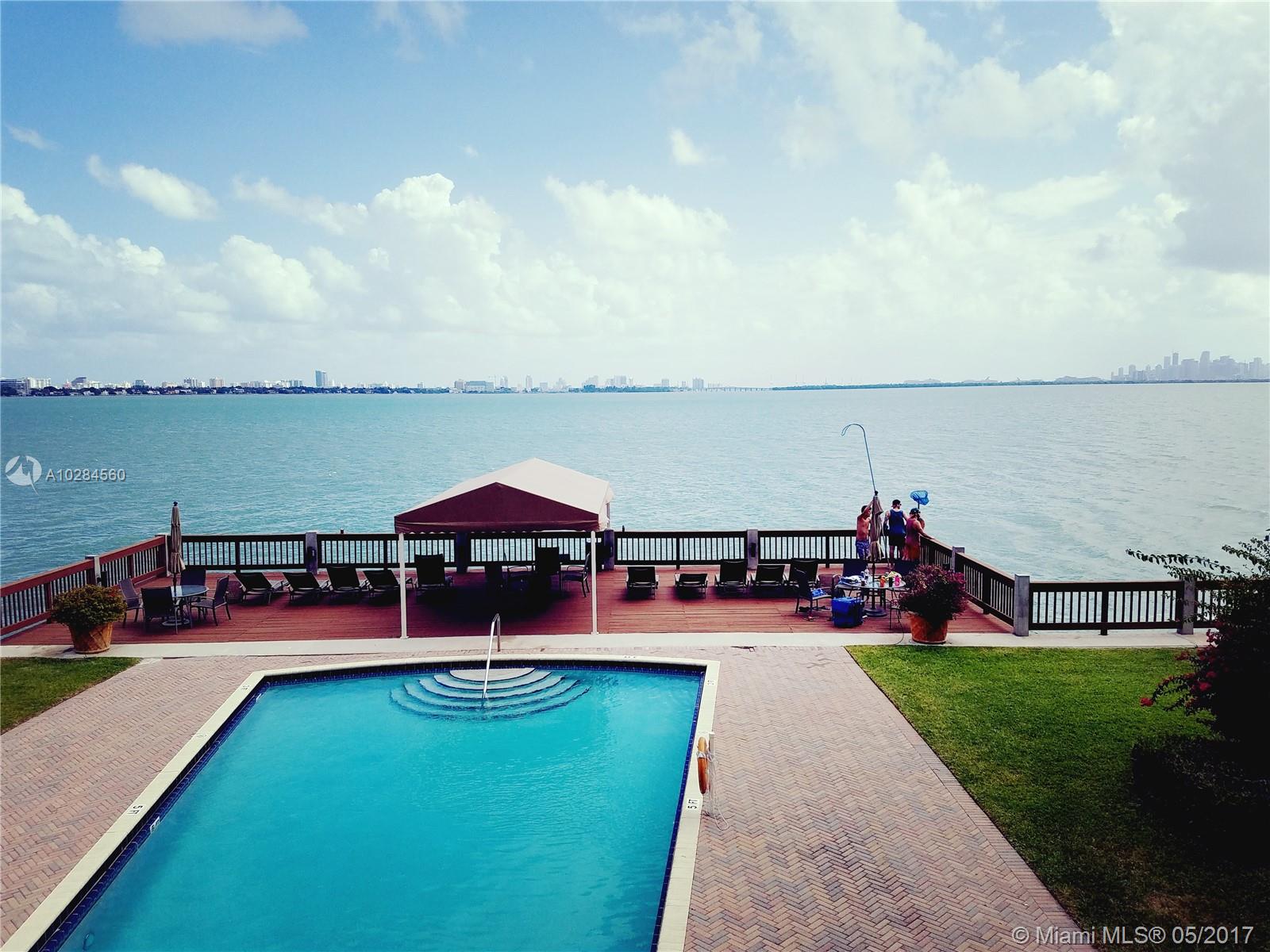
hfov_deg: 67.3
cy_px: 476
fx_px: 954
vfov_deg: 53.1
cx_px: 635
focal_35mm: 26
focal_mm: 4.2
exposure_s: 1/4240
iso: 50
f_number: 1.7
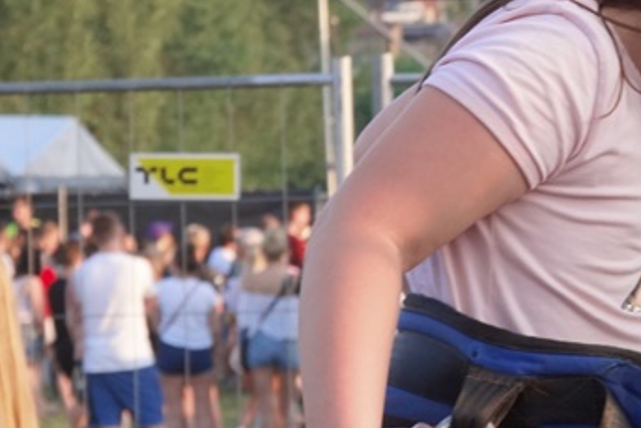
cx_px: 867
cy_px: 229
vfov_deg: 3.9
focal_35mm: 350
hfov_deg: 5.8
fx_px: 6234
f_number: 11
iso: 800
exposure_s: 1/125
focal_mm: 80
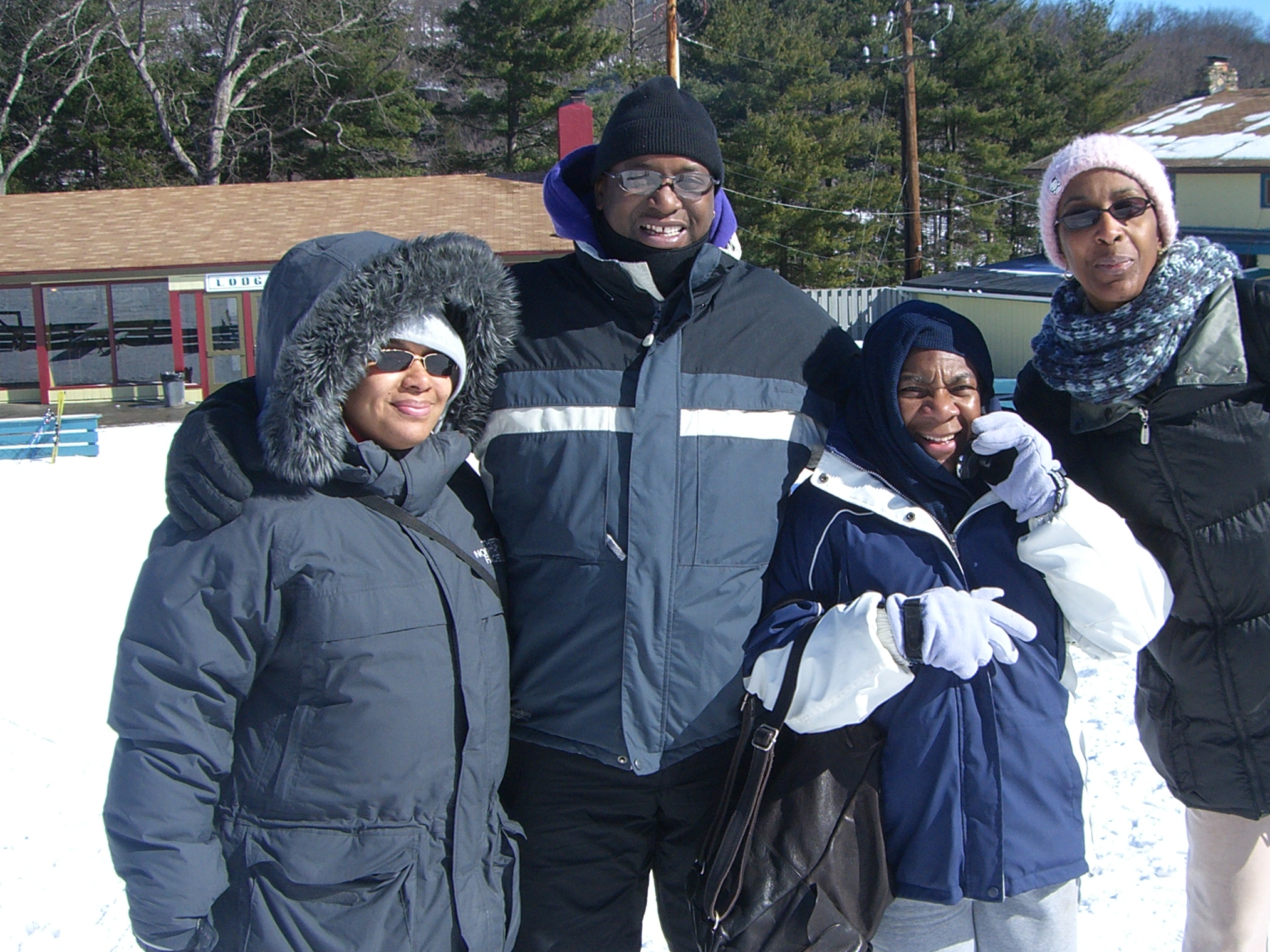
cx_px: 776
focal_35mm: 48
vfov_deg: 30.3
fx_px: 1761
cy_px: 500
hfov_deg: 39.5
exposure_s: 1/500
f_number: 4.3
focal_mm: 6.2
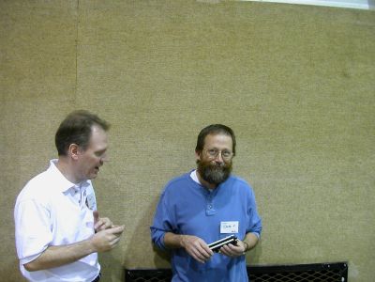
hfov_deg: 50.1
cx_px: 188
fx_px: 401
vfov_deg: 38.7
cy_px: 141
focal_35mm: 37
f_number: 2.7
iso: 100
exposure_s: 1/7.9
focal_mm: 5.6
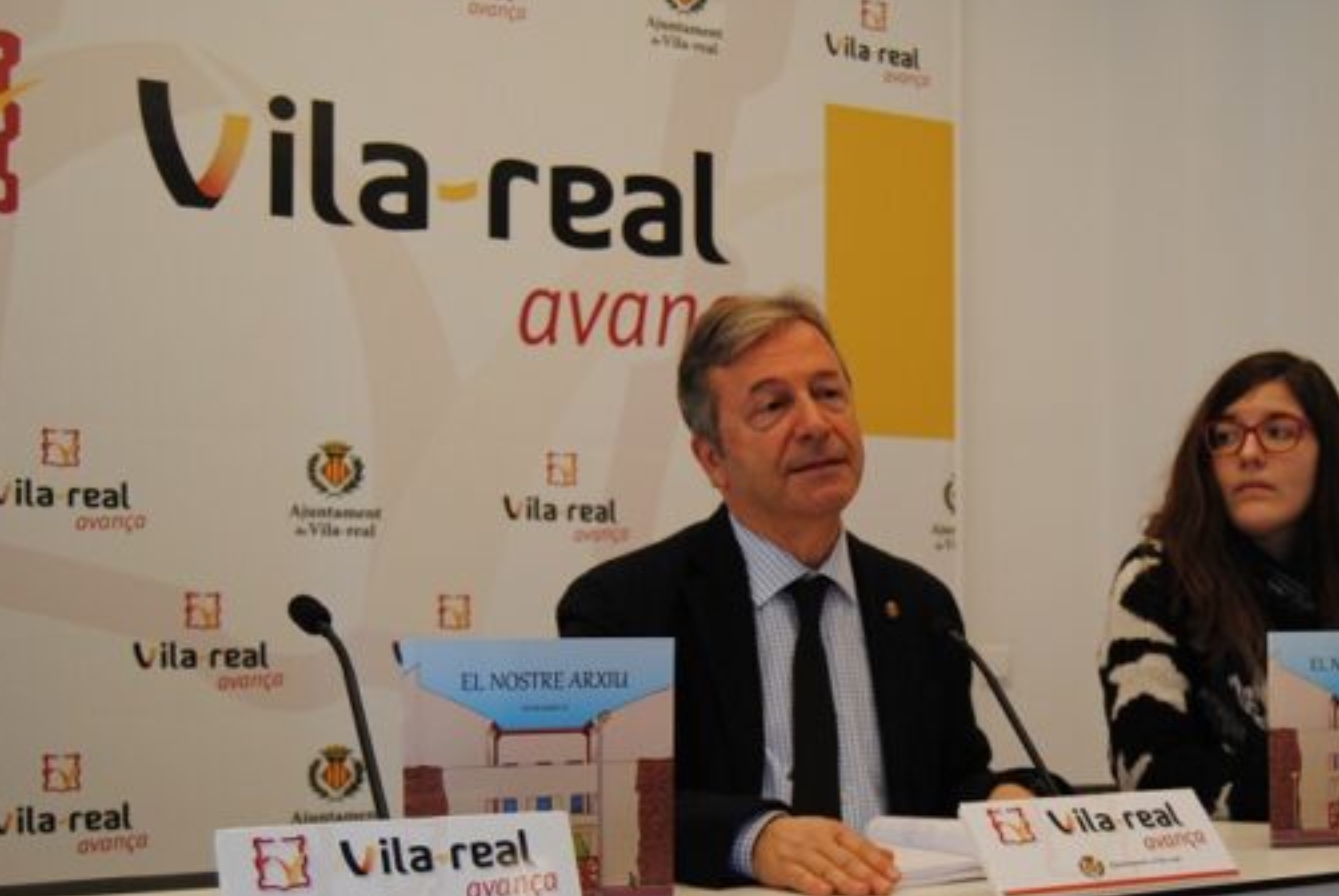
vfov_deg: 25.5
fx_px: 1965
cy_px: 619
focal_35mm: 53
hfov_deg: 36.9
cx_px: 966
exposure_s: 1/60
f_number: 4
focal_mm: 23
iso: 200
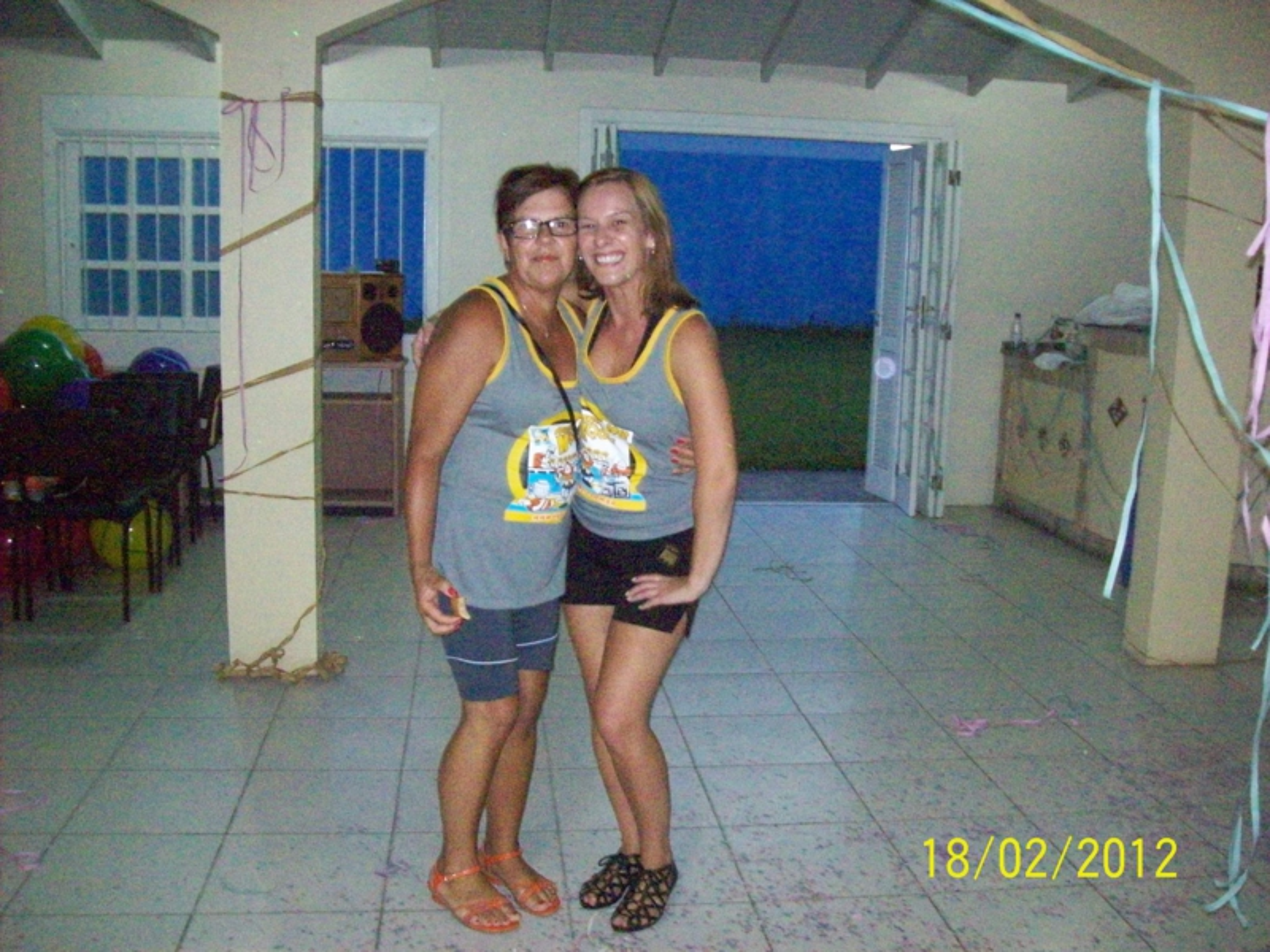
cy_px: 476
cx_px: 635
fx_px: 1321
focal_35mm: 36
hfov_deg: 51.4
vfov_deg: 39.7
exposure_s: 1/128
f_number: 2.7
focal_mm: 6
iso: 800
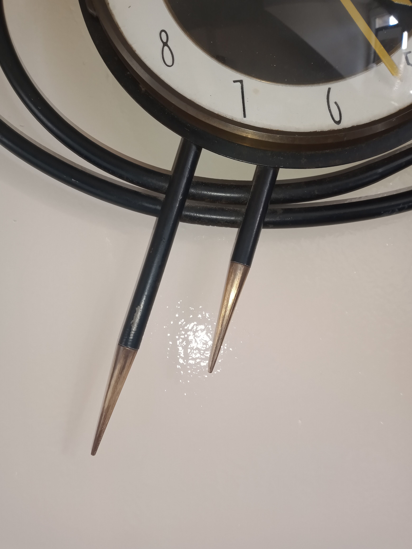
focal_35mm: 27
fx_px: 428
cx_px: 206
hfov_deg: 51.4
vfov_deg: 65.3
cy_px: 274
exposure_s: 1/33.3
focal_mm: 3.54
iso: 175
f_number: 2
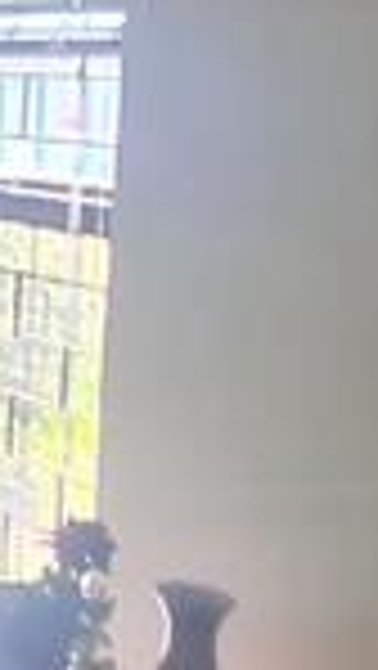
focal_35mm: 76
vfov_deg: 27.7
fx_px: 1352
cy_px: 220
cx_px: -886
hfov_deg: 9.8
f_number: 2.2
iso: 160
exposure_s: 1/60
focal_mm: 1.74
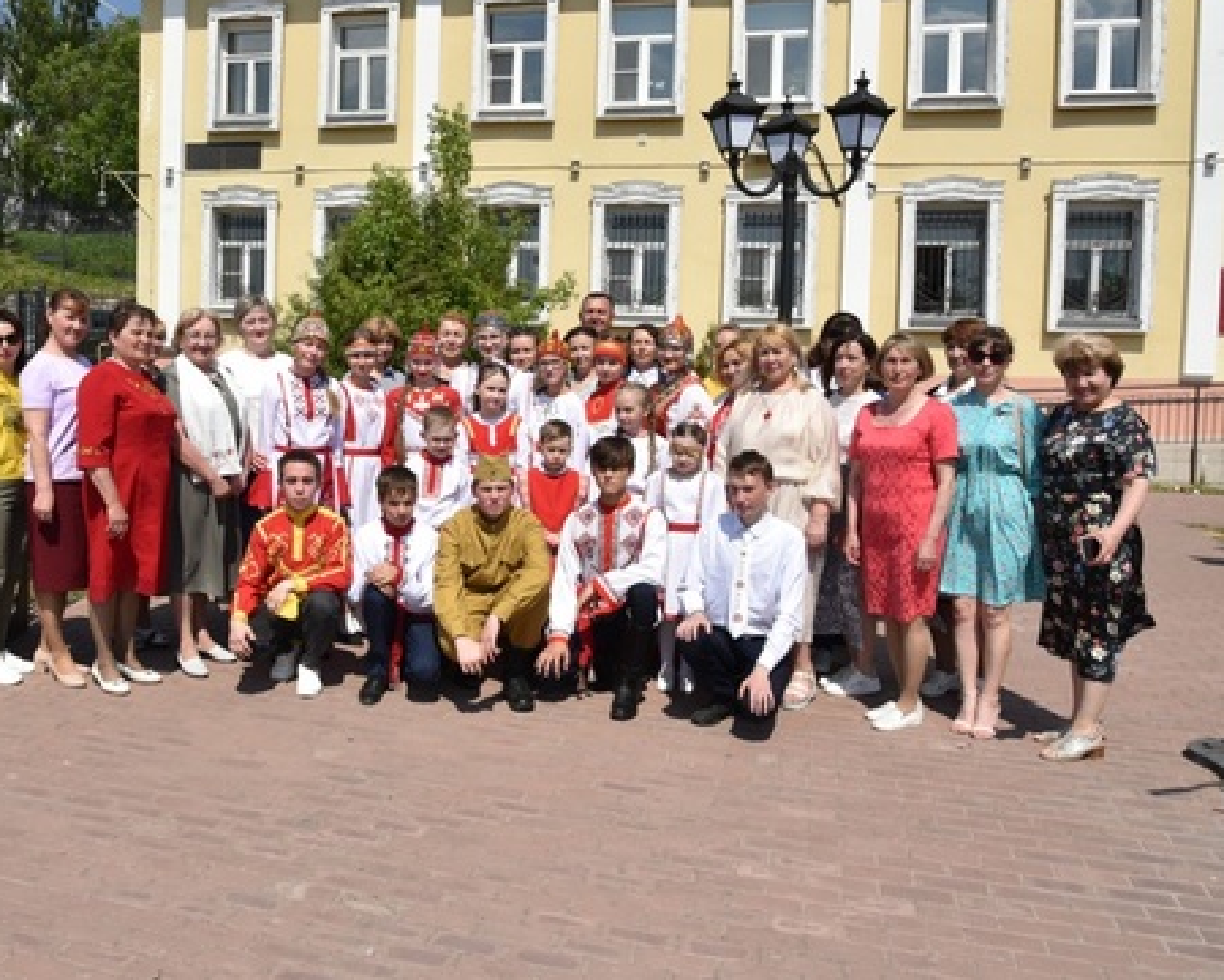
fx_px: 1159
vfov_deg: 45.6
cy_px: 411
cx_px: 419
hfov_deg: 54.6
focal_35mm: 32
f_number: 14
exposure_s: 1/800
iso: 640
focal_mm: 24
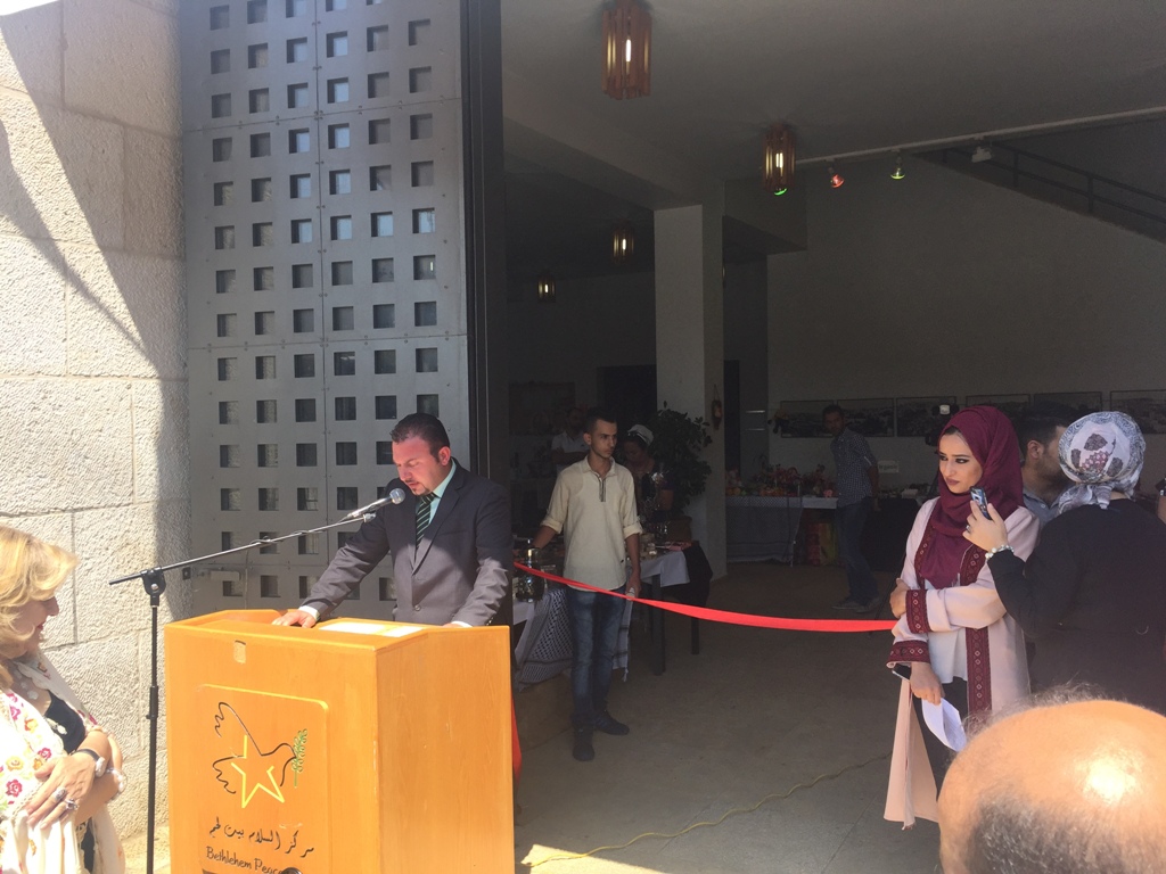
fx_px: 977
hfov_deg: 61.7
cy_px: 437
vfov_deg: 48.2
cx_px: 583
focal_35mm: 29
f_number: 2.2
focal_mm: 4.15
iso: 32
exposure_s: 1/775
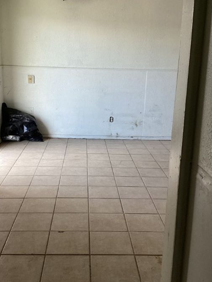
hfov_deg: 35.9
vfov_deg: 46.8
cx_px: 89
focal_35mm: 40
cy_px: 135
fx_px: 327
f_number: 2.4
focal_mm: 3.3
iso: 64
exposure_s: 1/120
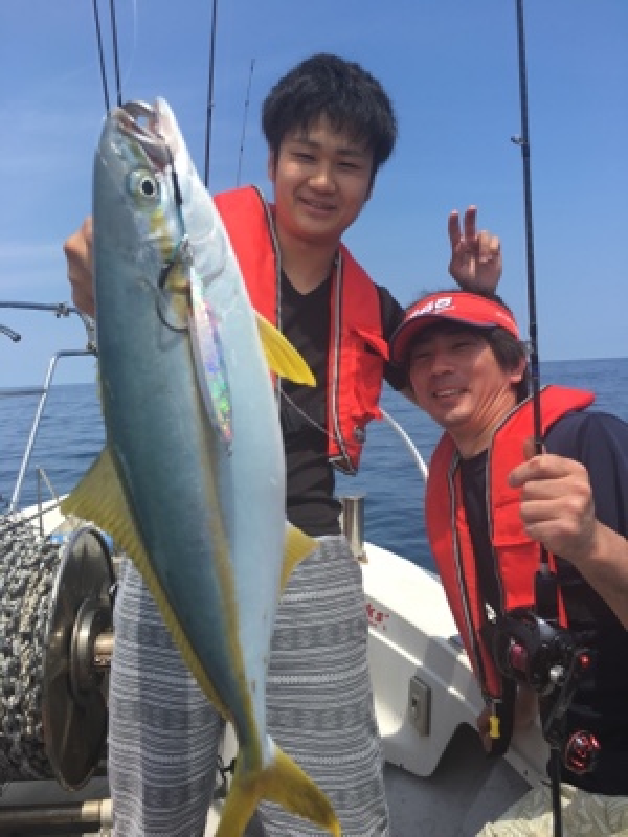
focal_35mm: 29
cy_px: 418
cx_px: 314
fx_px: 701
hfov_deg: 48.2
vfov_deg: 61.7
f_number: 2.2
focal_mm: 4.15
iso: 25
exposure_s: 1/1241
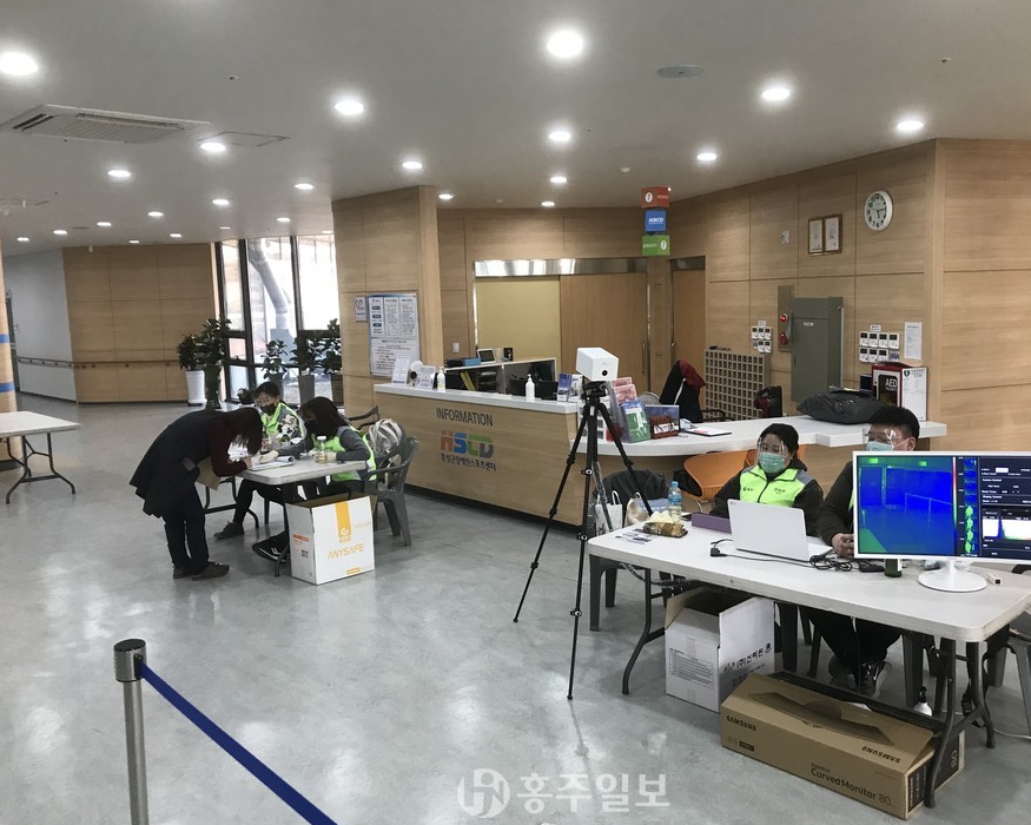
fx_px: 915
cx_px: 546
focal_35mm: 30
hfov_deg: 58.7
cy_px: 411
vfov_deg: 48.5
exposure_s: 1/31
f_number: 1.8
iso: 32
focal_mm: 3.99
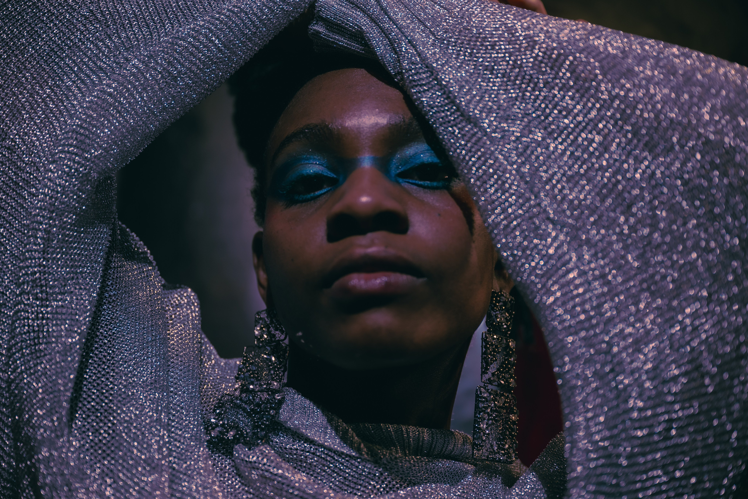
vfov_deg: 24.2
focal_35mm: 56
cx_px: 374
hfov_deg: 35.6
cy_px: 250
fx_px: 1164
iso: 400
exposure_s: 1/320
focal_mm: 56
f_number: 2.8
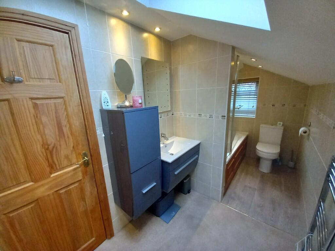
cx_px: 168
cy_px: 126
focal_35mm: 13
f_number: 2.2
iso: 160
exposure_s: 1/50
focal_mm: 1.13
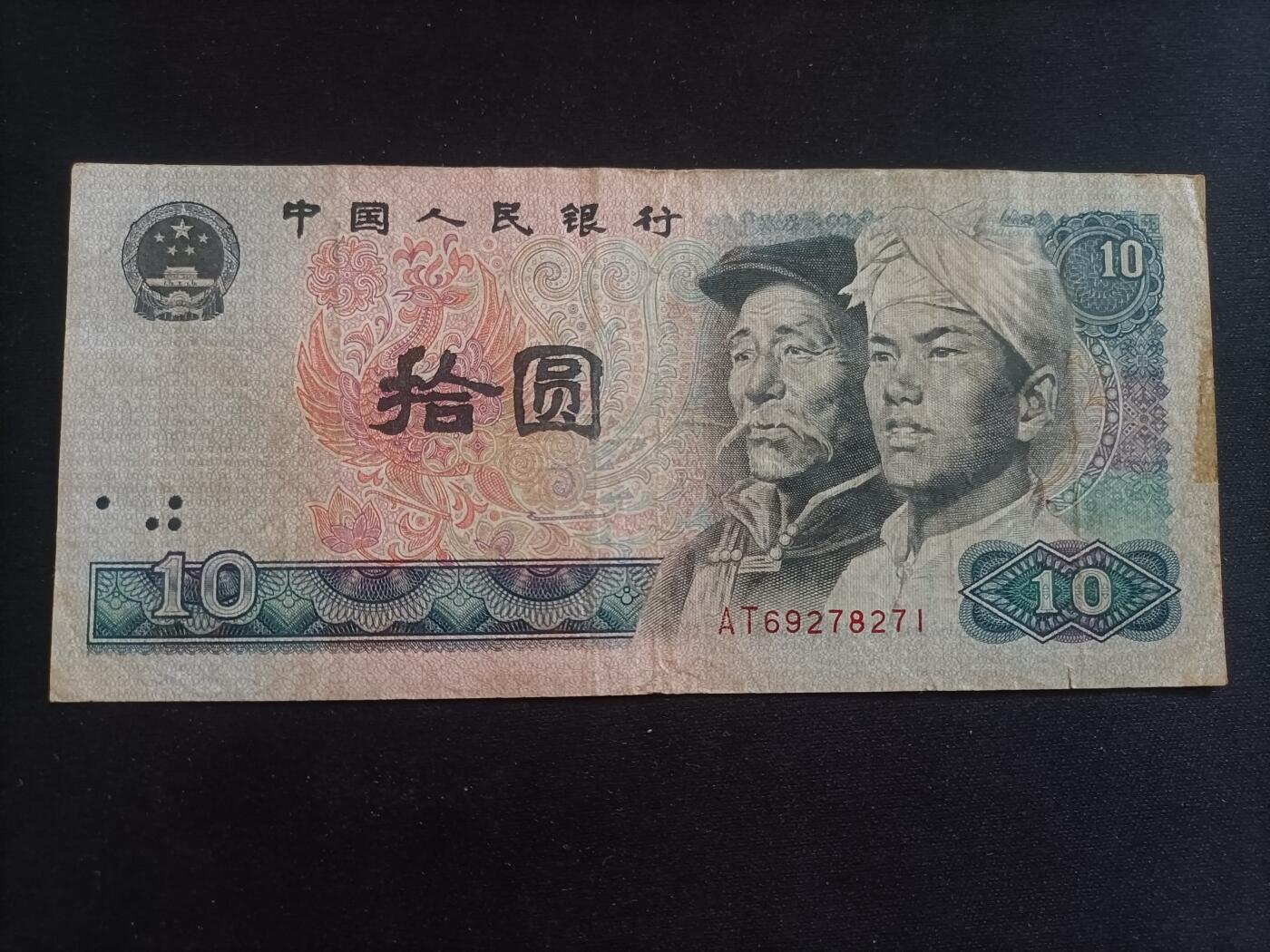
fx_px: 954
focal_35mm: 26
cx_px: 635
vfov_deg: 53.1
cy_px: 476
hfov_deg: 67.3
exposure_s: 1/33.3
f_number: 1.8
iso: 2118
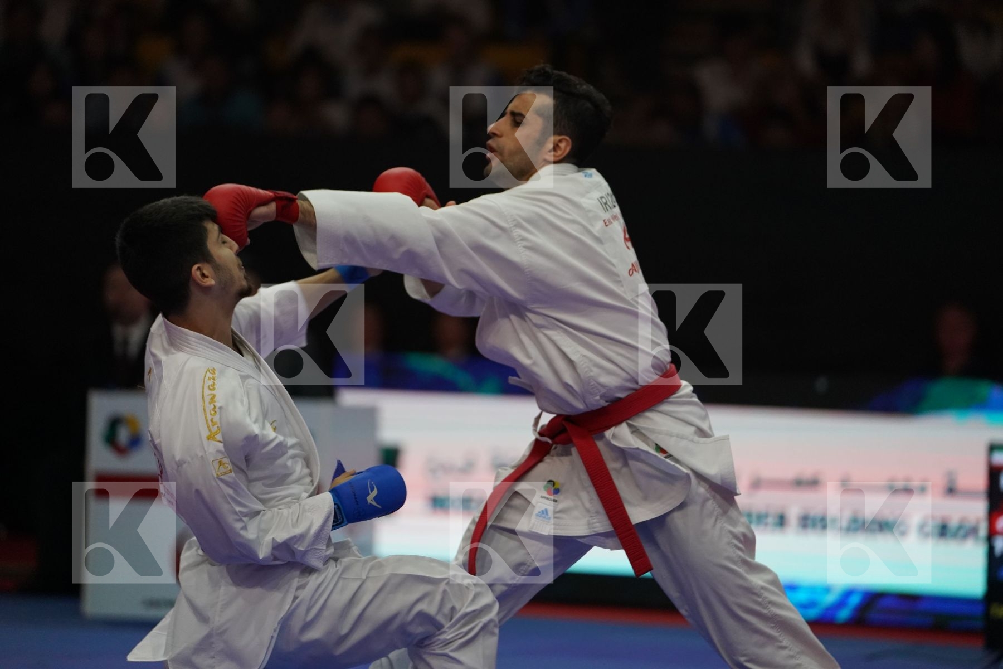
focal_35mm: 181
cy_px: 334
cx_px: 502
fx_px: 5042
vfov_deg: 7.6
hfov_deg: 11.4
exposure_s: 1/1000
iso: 3200
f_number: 2.8
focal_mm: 181
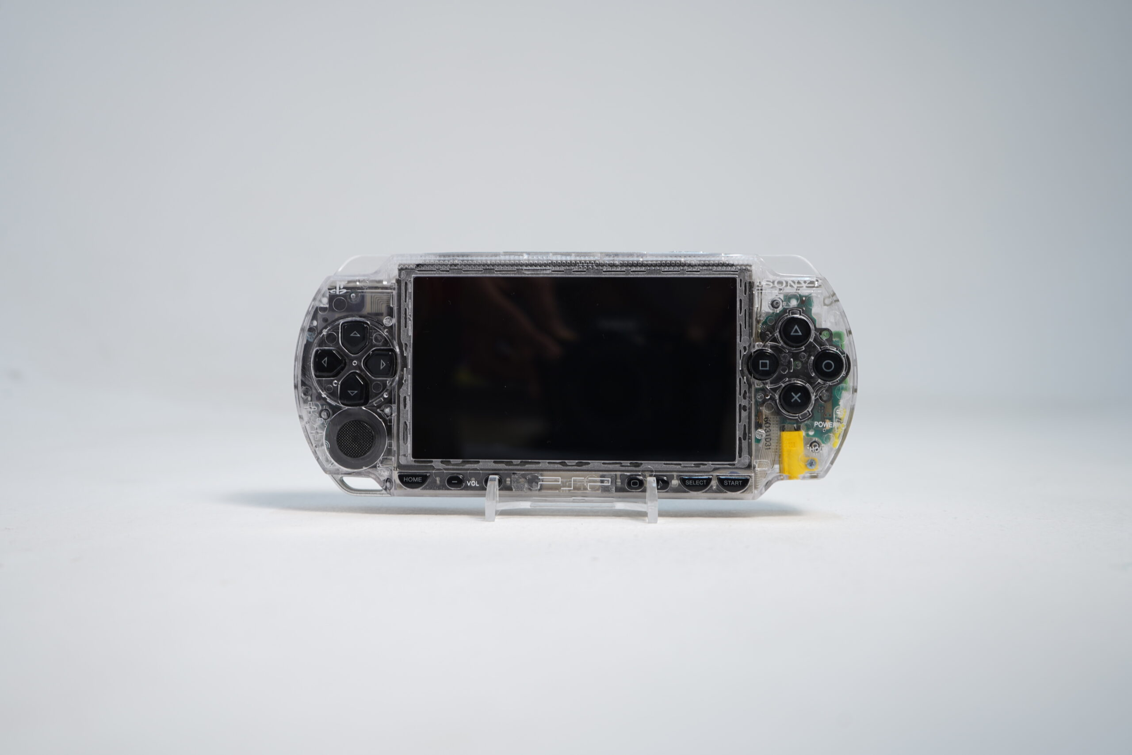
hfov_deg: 55.8
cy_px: 378
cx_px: 566
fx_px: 1069
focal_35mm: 34
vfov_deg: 38.9
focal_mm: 34
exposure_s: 1/6
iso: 64
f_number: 5.6
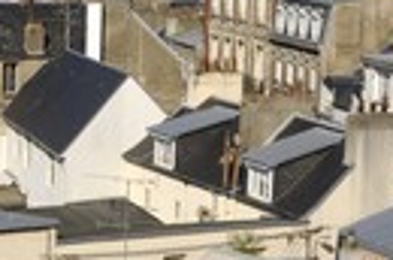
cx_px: 53
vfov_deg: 10.0
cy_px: 151
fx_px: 1481
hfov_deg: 15.0
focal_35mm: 136
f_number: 13
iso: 100
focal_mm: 28
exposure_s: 1/160
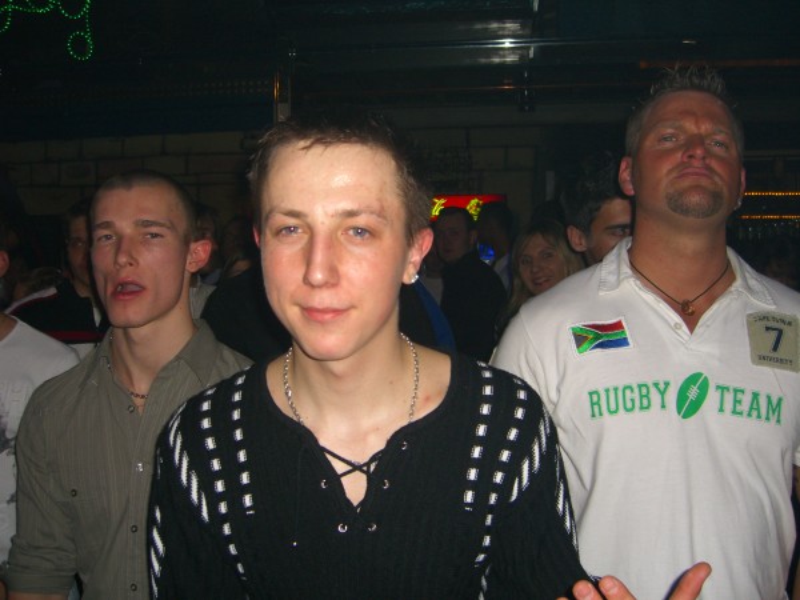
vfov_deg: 37.7
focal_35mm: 38
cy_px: 300
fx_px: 878
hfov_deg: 49.0
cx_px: 400
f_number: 2.8
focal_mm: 7.9
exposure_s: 1/60
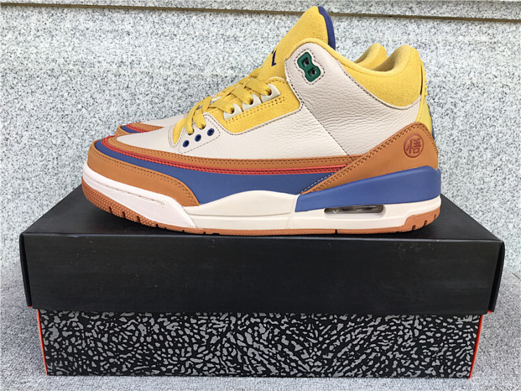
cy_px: 196
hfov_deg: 58.4
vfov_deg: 45.4
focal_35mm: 31
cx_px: 260
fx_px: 467
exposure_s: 1/179
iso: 25
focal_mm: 3.3
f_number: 2.4
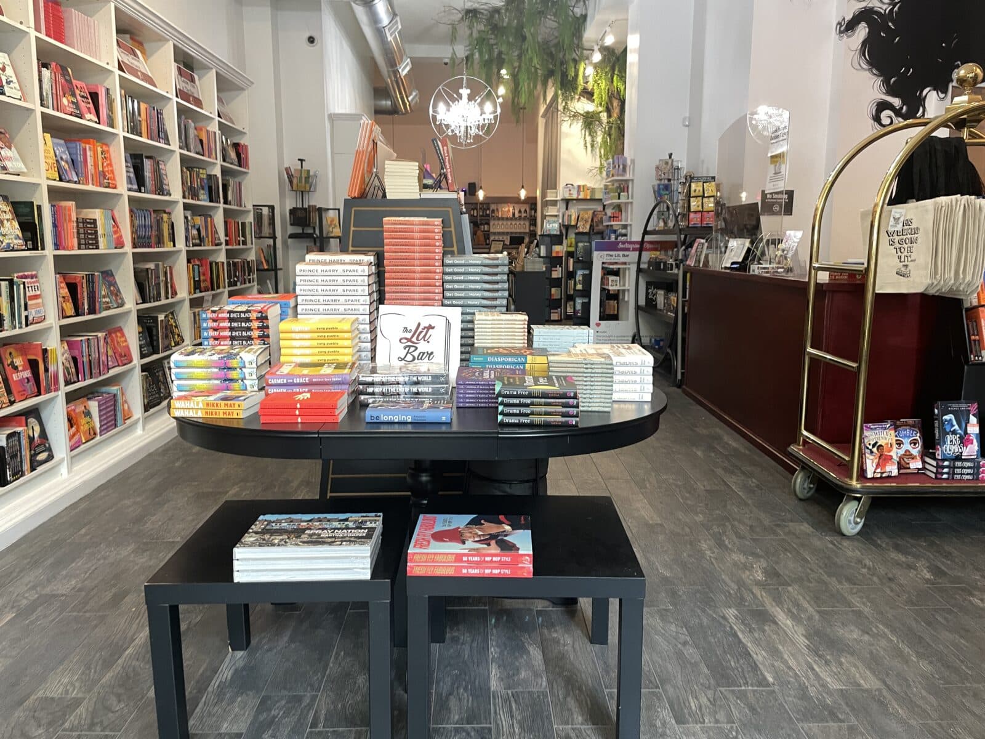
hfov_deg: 67.3
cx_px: 492
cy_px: 370
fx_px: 740
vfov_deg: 53.1
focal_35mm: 26
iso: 200
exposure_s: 1/60
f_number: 1.6
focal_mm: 4.2
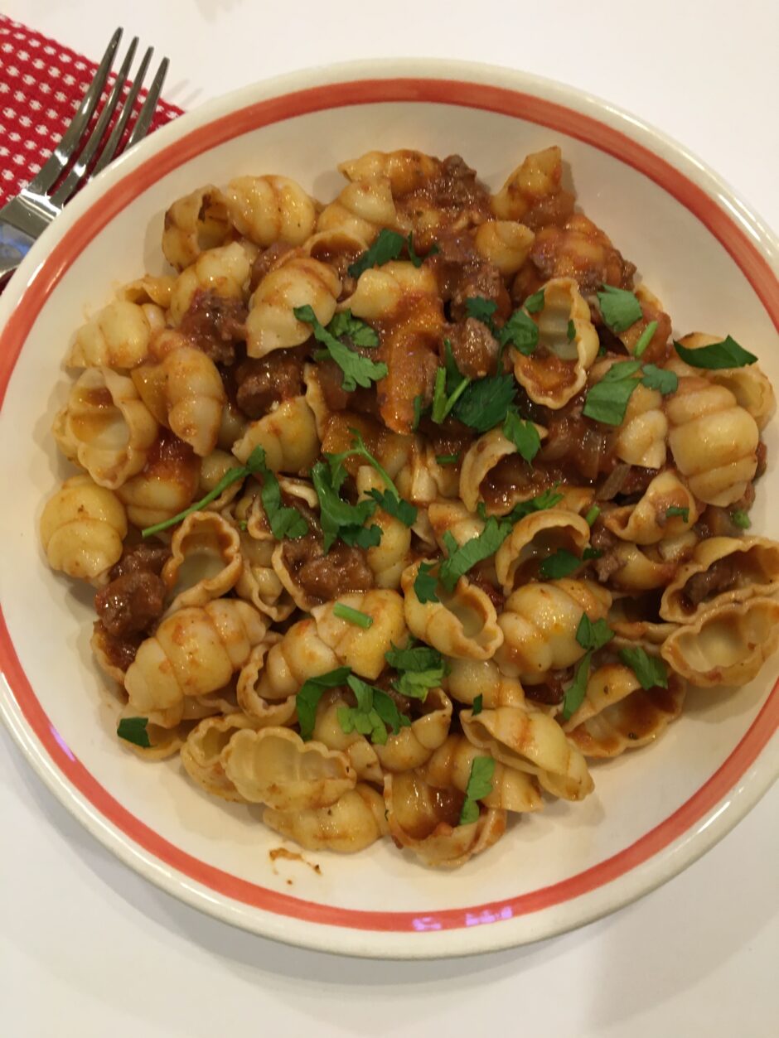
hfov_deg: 48.2
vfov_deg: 61.7
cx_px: 390
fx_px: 870
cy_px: 519
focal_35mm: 29
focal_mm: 4.15
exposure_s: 1/30
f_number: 2.2
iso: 100
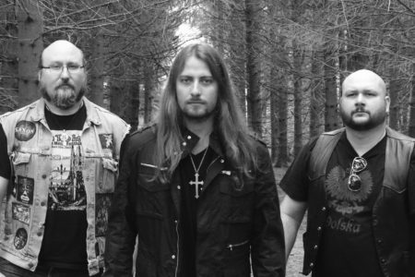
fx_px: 392
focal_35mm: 34
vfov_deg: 38.9
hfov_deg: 55.8
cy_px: 138
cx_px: 208
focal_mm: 34
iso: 3200
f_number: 7.1
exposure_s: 1/50
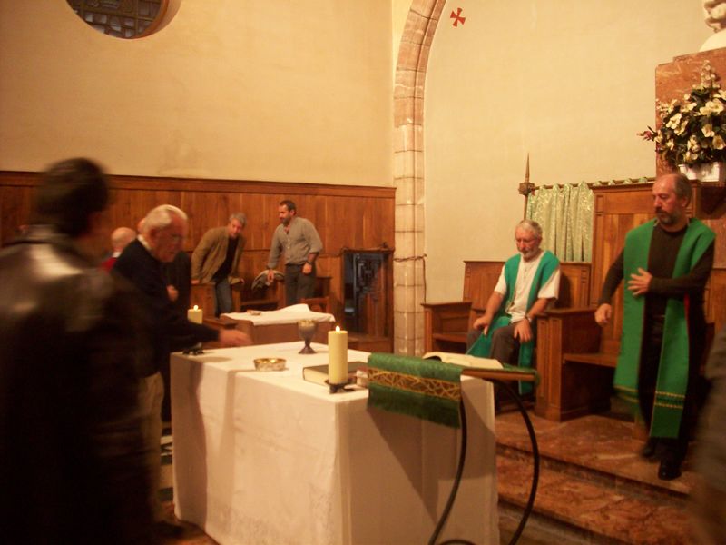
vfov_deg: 38.7
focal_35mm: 37
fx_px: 776
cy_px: 272
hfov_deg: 50.1
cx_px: 363
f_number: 2.8
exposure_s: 1/19.3
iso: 160
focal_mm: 6.2
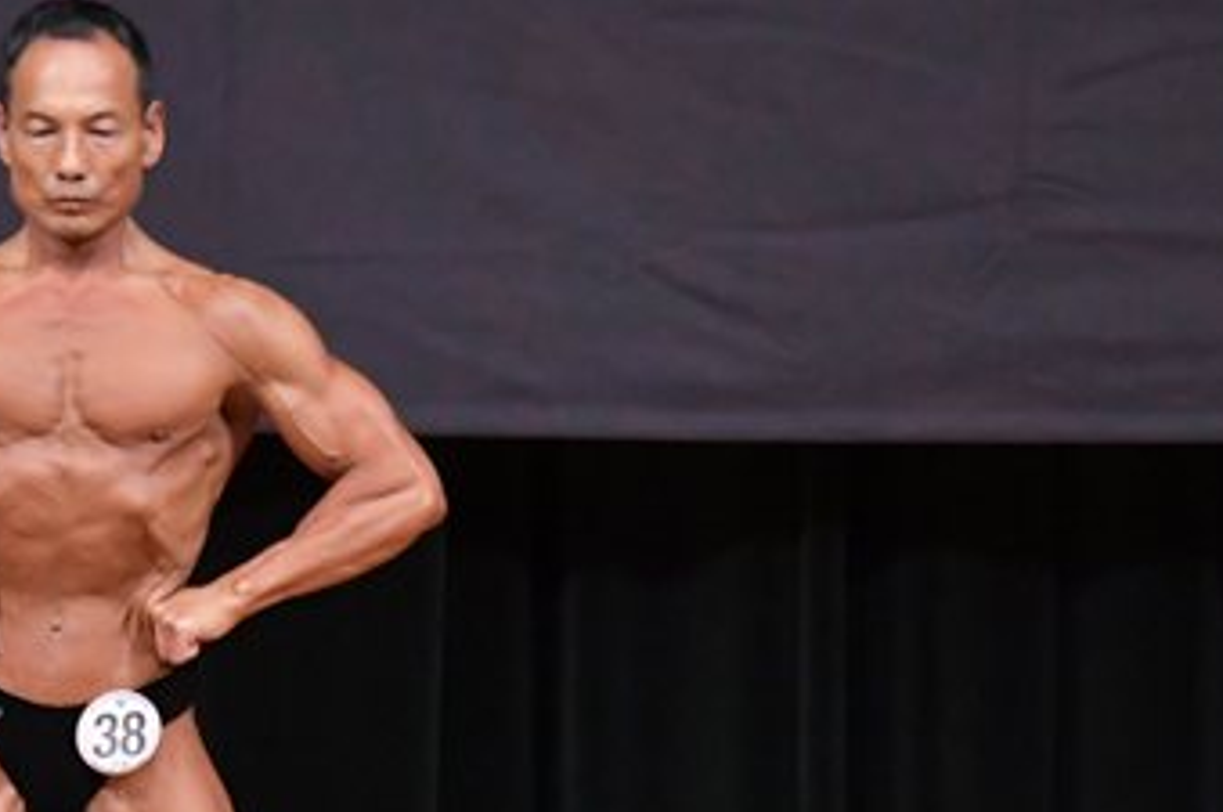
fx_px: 20965
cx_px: 189
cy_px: 743
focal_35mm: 618
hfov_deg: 3.3
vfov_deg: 2.2
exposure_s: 1/400
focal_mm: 180
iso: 5000
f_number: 5.6
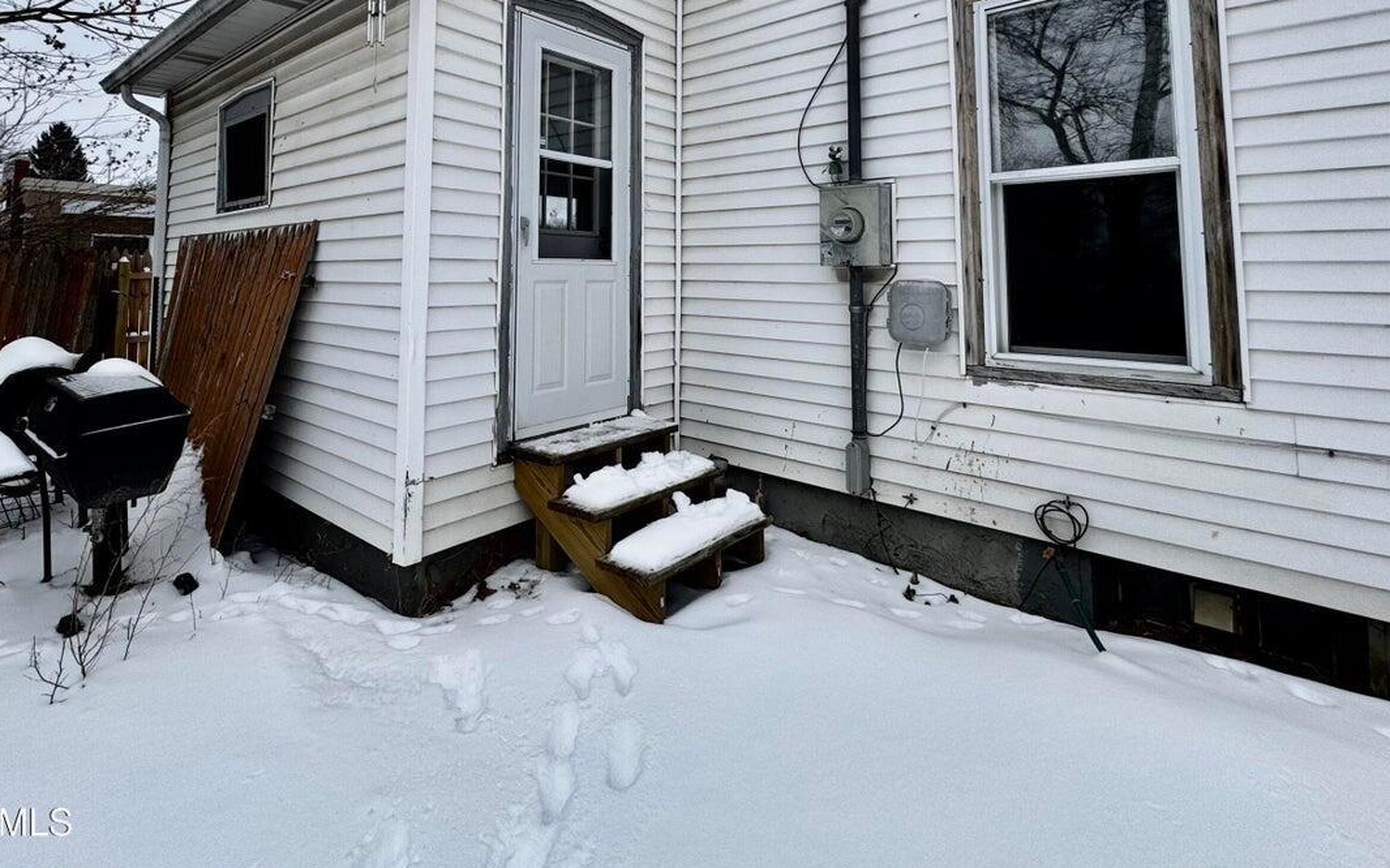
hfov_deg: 87.8
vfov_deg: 58.9
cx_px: 634
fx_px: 720
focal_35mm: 19
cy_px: 216
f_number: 2.2
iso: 50
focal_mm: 2.22
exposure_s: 1/1323
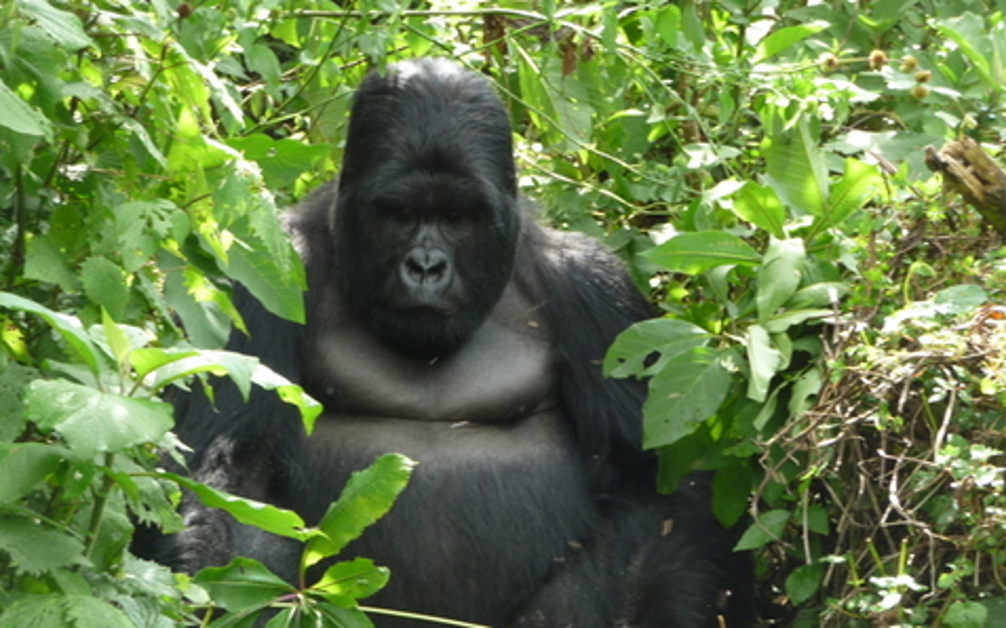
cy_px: 369
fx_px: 2604
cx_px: 504
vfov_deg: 13.8
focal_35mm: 95
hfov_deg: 21.9
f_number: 4.7
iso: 100
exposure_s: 1/40
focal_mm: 15.2
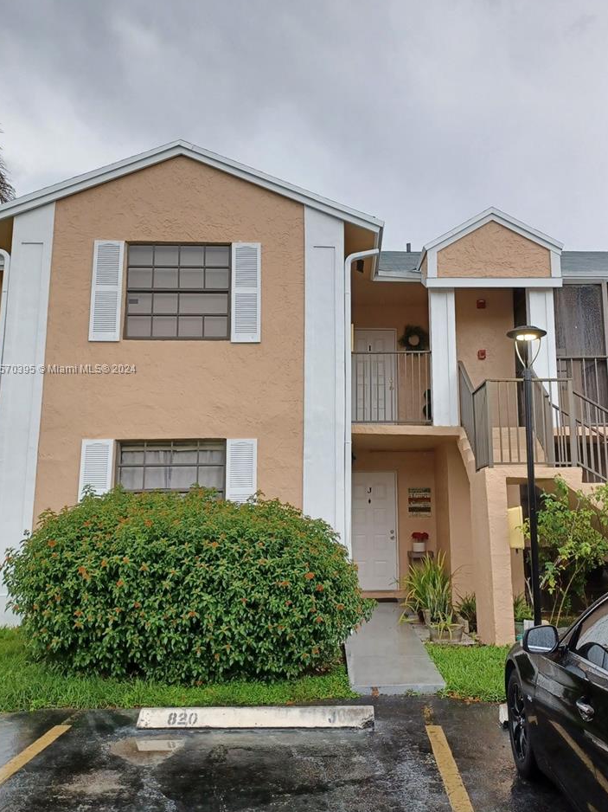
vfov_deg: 56.7
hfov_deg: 43.9
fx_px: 750
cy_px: 370
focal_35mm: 32
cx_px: 367
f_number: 1.8
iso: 32
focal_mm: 4.6
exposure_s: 1/59
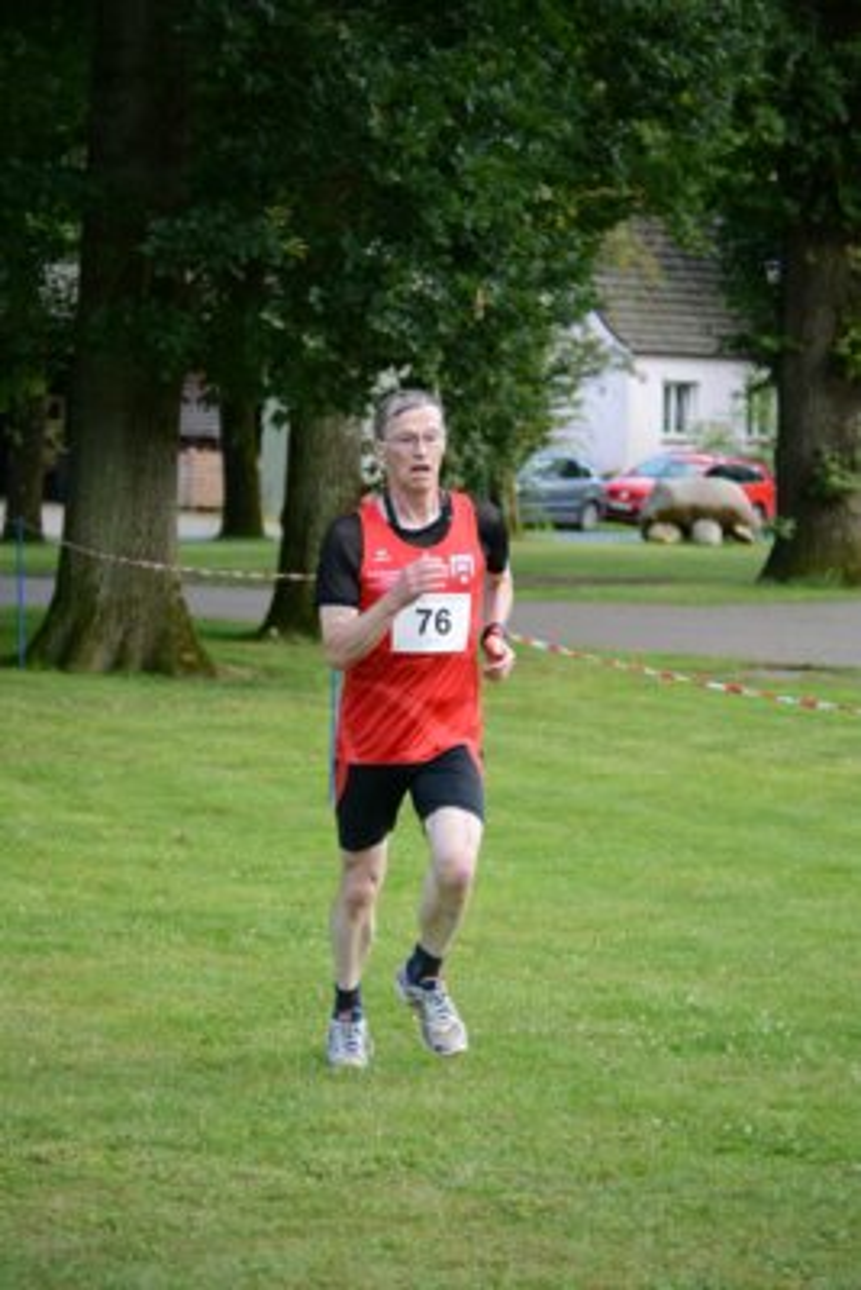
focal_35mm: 117
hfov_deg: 11.7
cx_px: 430
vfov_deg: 17.5
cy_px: 645
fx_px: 4193
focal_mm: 78
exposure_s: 1/800
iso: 1250
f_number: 4.5
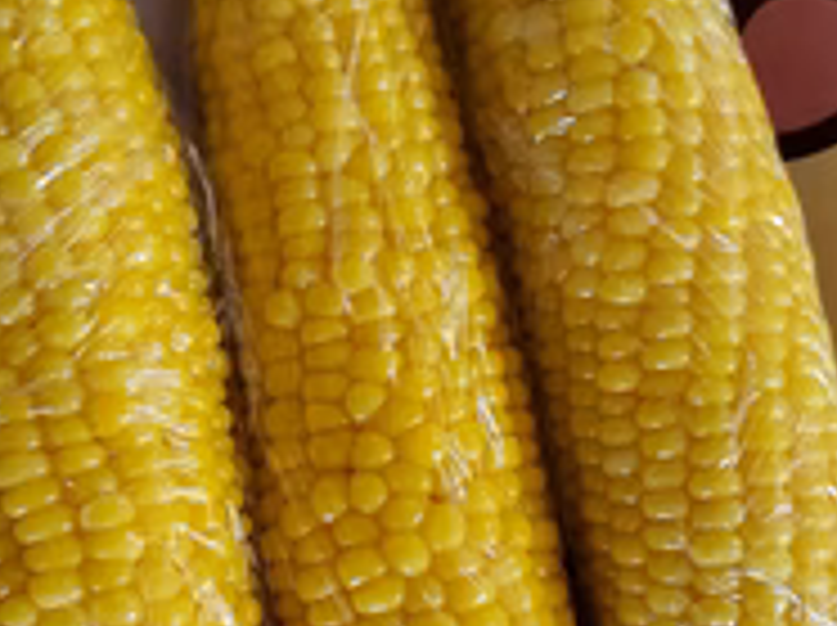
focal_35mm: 56
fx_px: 1352
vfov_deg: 25.9
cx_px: 351
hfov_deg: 34.3
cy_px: 423
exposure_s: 1/39
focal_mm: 4.3
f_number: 1.5
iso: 640
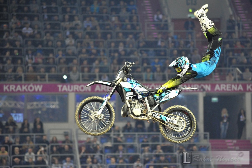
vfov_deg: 7.4
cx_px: 126
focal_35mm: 185
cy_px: 84
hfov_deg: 11.1
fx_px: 1295
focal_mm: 185
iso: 3200
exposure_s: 1/800
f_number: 3.2
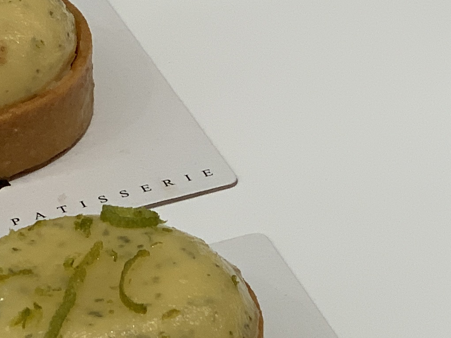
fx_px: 2671
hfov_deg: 9.3
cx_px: 741
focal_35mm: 205
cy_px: 108
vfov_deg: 7.2
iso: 40
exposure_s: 1/100
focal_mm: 6
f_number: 2.4
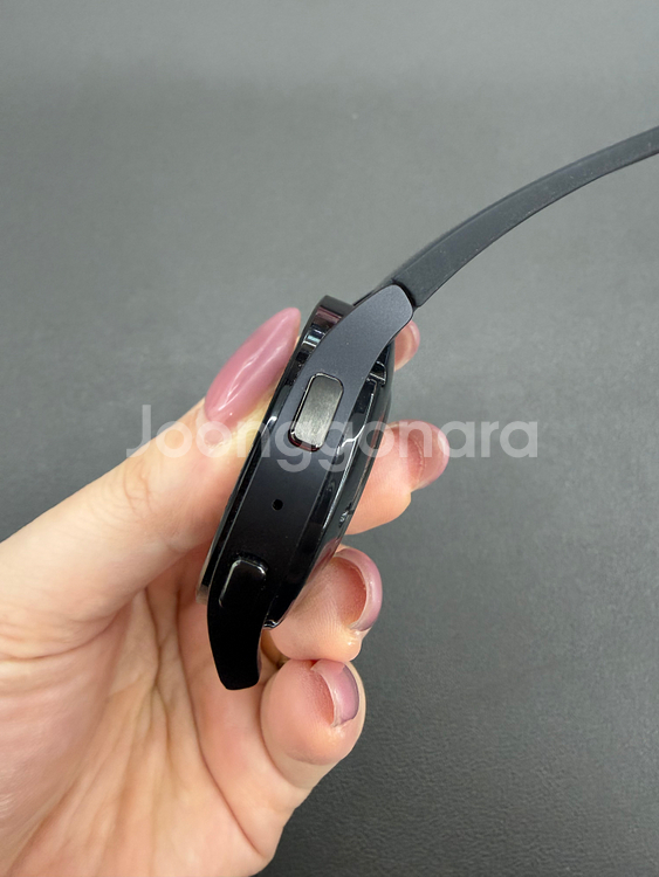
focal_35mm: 24
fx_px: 609
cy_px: 438
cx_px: 330
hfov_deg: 56.8
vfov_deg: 71.6
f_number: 2.2
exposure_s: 1/120
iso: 200
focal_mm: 2.22
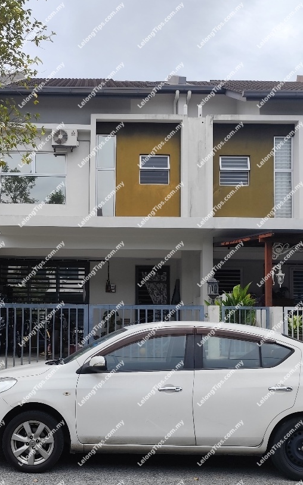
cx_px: 101
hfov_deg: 37.9
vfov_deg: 58.1
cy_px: 242
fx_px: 436
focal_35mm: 33
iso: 50
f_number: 1.65
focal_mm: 6.14
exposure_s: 1/1263
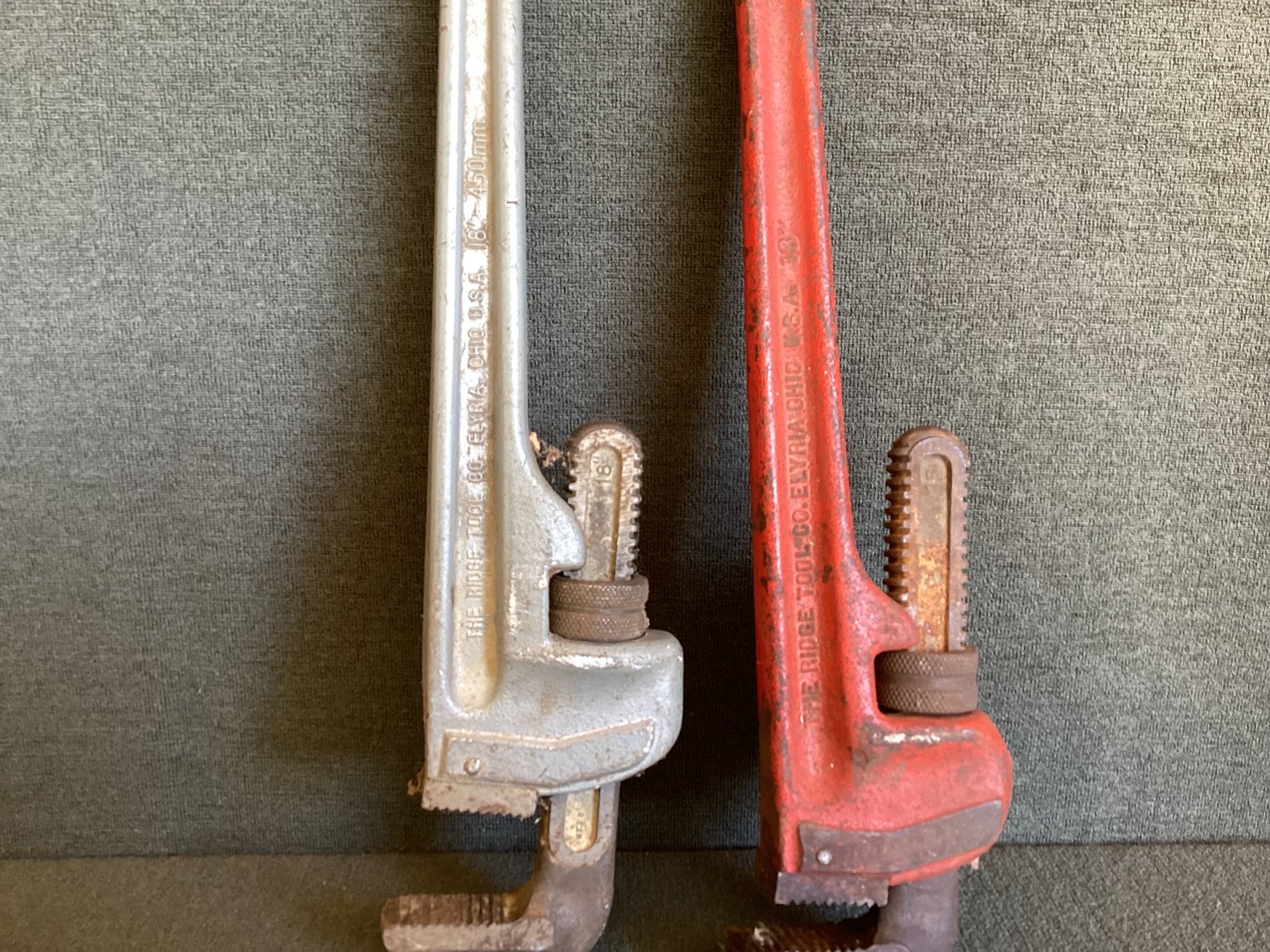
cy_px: 476
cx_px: 635
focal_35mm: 31
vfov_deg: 45.4
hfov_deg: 58.3
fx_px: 1137
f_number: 2.4
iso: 125
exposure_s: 1/50
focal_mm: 3.3
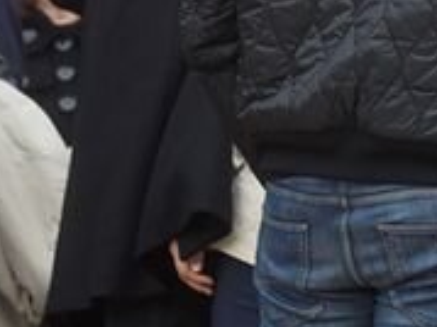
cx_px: 408
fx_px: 5299
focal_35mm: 420
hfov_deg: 4.7
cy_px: 21
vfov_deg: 3.5
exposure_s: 1/640
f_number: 5.6
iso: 800
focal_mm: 98
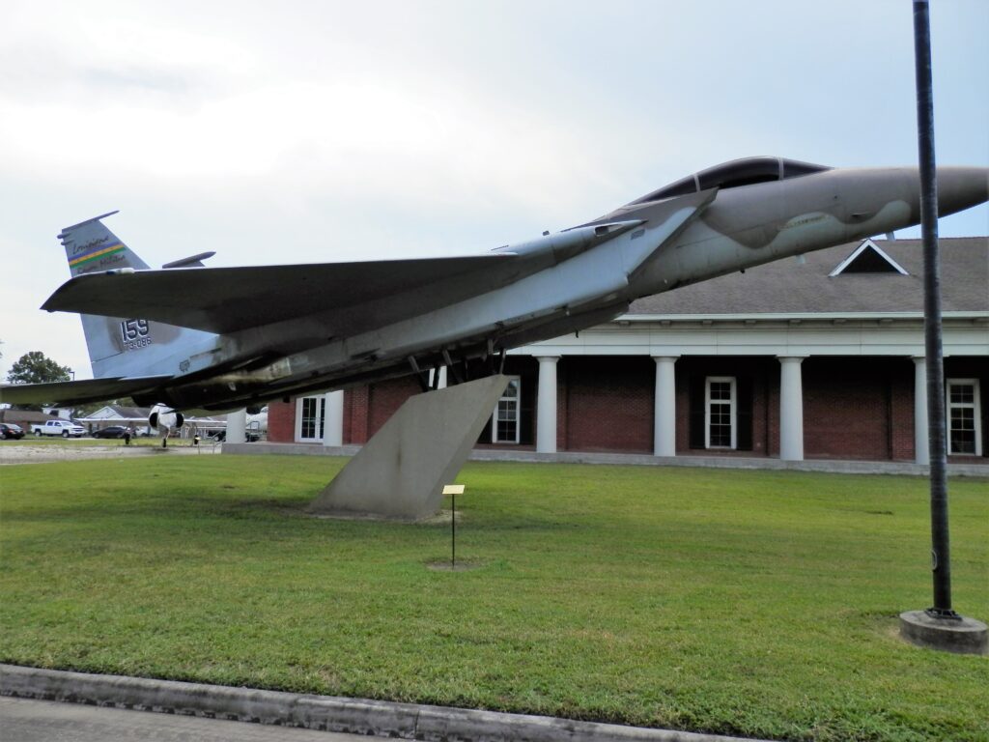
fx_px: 714
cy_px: 371
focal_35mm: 25
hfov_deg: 69.4
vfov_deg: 54.9
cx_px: 494
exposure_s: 1/800
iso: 80
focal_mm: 4.5
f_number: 3
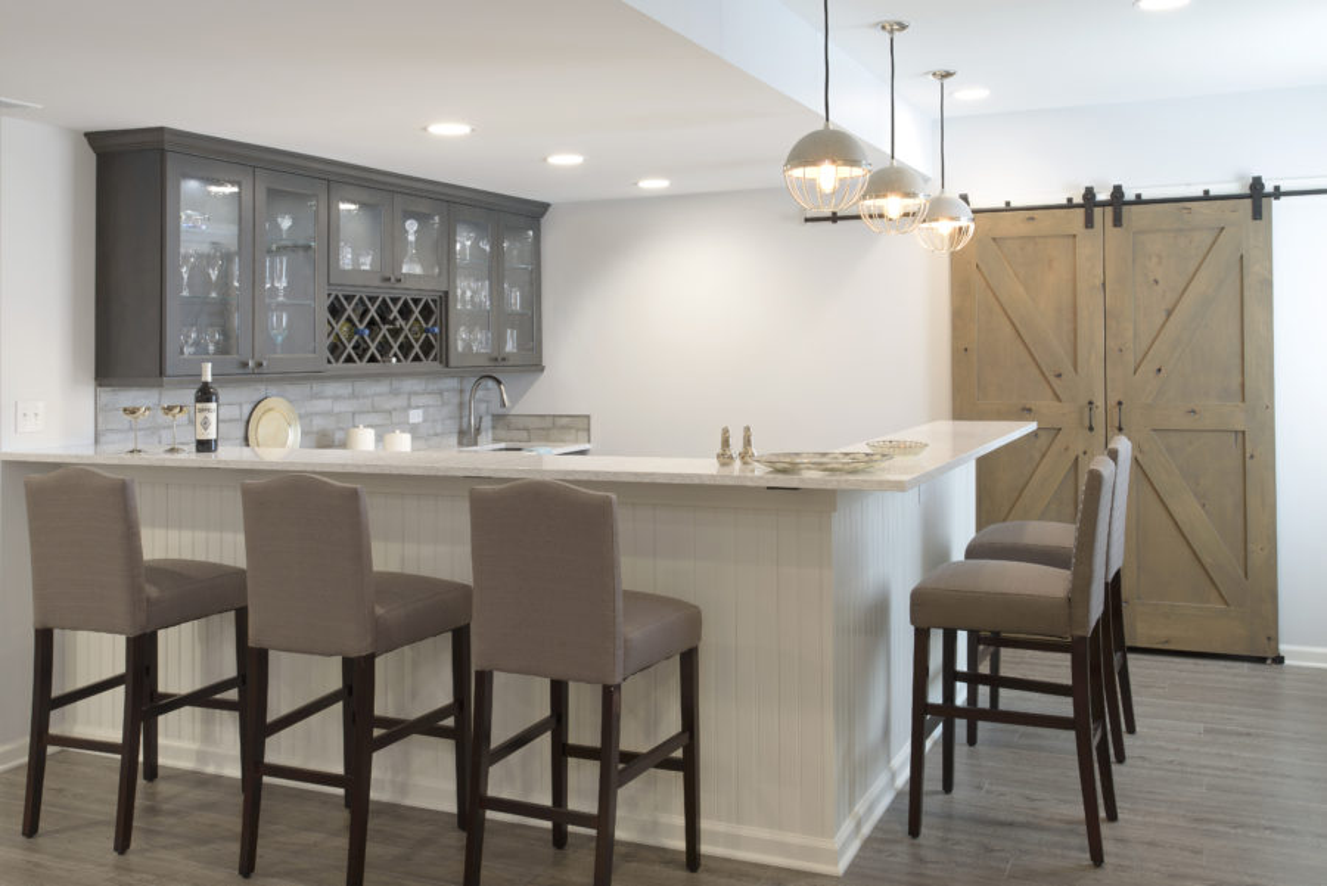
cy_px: 443
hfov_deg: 55.8
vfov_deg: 38.9
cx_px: 664
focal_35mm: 34
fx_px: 1254
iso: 100
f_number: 16
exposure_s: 3
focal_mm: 34
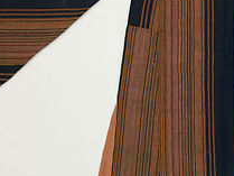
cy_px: 101
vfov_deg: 16.6
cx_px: 228
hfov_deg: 21.3
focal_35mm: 89
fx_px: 602
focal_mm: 3.3
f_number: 2.4
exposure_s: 1/40
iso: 25
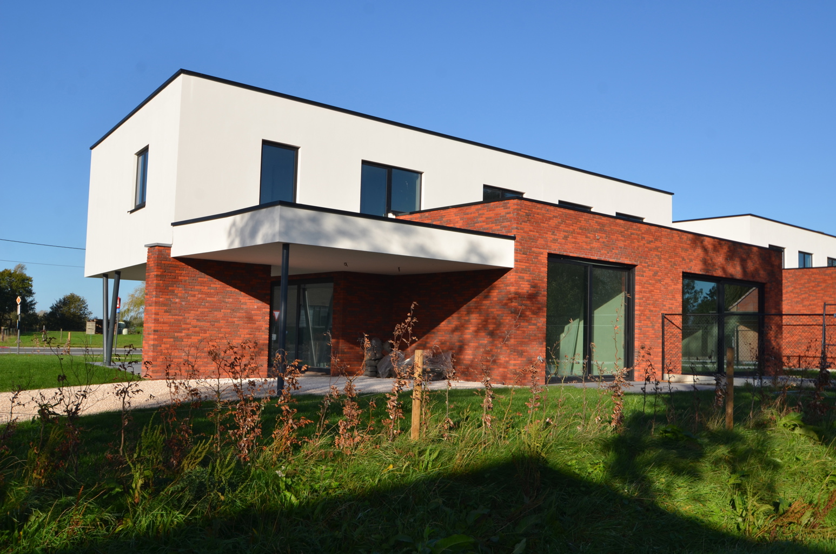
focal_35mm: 33
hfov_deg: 57.3
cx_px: 418
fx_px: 765
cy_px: 277
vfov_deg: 39.8
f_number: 9
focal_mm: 22
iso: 100
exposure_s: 1/250
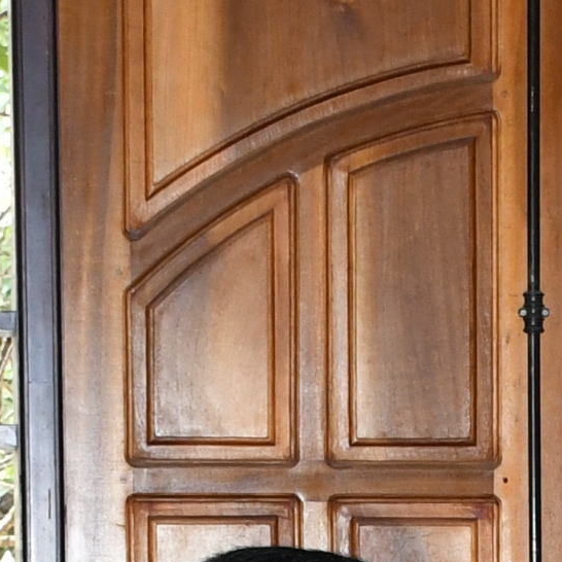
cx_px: 571
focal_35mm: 195
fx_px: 3582
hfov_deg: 8.9
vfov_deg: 8.5
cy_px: 1087
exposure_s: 1/200
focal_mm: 20
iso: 1000
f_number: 5
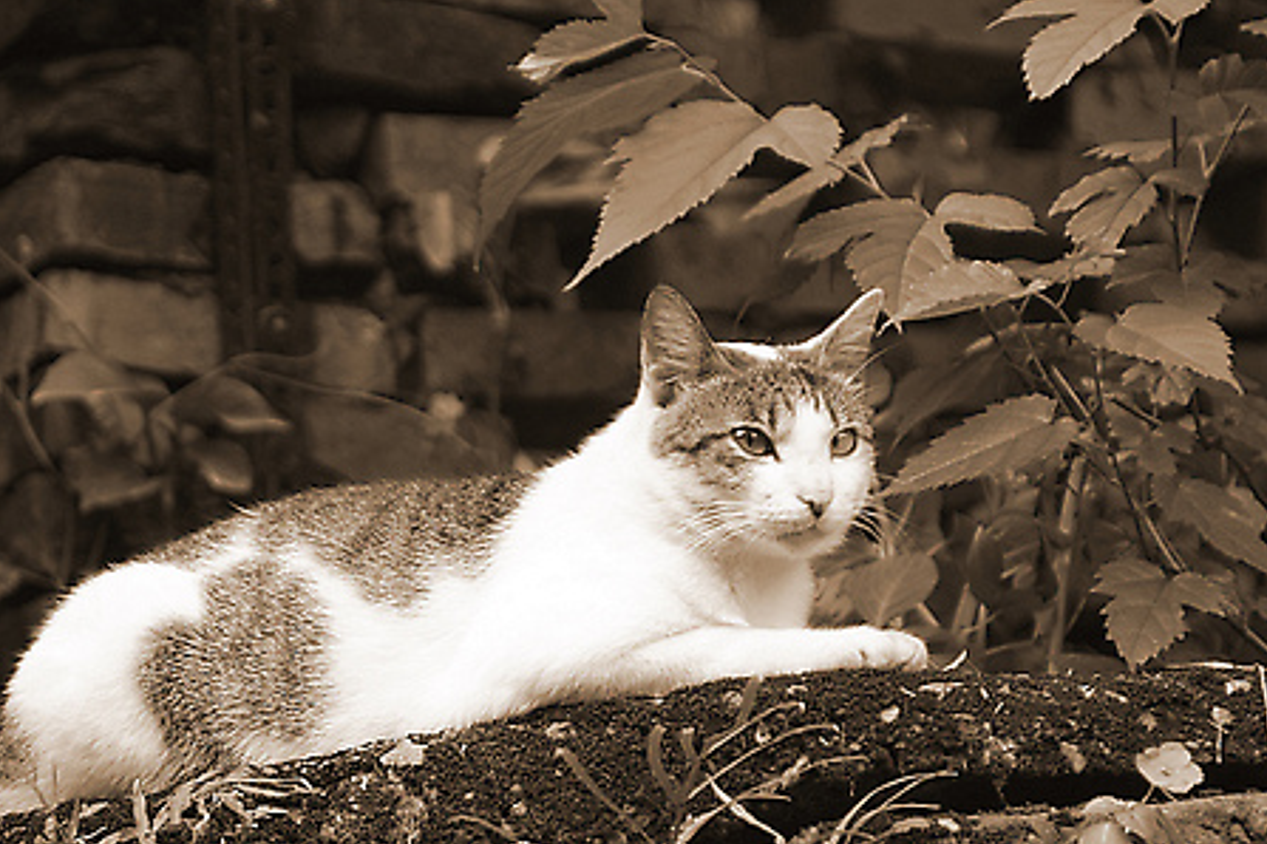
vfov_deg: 9.7
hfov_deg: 14.5
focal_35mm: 141
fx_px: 4962
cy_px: 442
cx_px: 488
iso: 100
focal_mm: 70
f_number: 2.8
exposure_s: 1/100
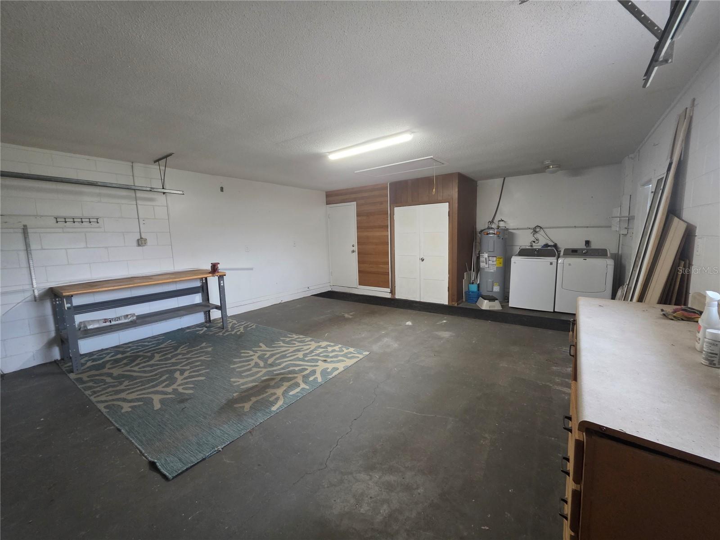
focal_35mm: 13
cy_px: 270
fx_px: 270
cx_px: 360
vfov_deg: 89.9
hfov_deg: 106.2
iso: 400
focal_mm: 2.2
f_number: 1.9
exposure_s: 1/60
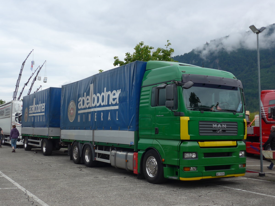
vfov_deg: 32.9
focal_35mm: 44
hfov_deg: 42.9
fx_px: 350
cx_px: 138
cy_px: 103
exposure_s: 1/800
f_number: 2.8
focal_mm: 9
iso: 80
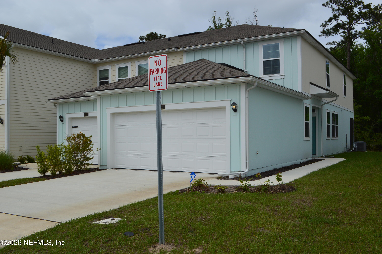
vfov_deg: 36.8
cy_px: 127
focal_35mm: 36
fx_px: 382
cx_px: 191
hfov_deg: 53.2
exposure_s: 1/500
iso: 200
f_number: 11
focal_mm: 24
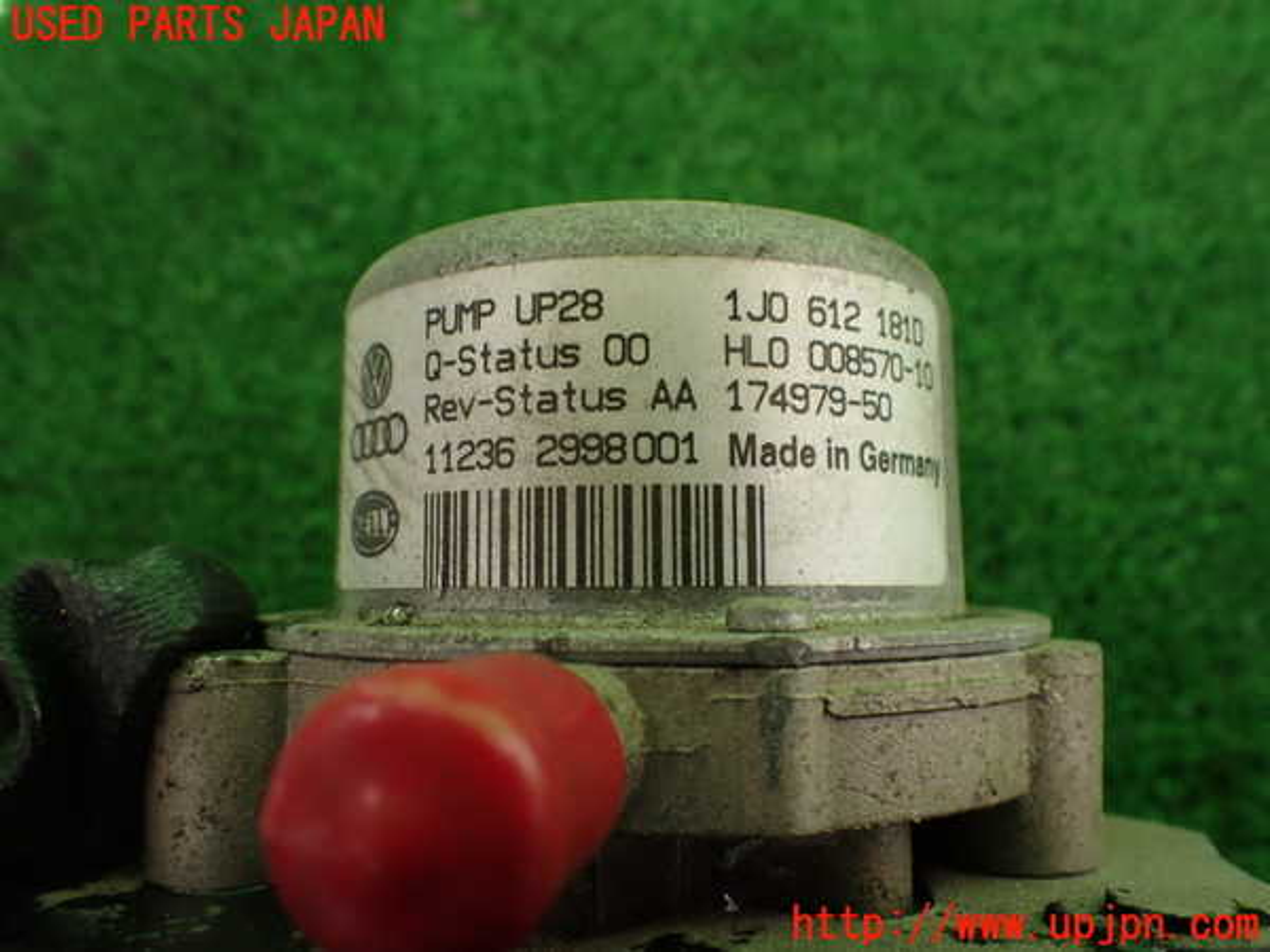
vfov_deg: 46.8
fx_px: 1101
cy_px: 476
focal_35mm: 30
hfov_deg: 60.0
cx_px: 635
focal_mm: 5.4
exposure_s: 1/125
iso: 125
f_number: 2.3
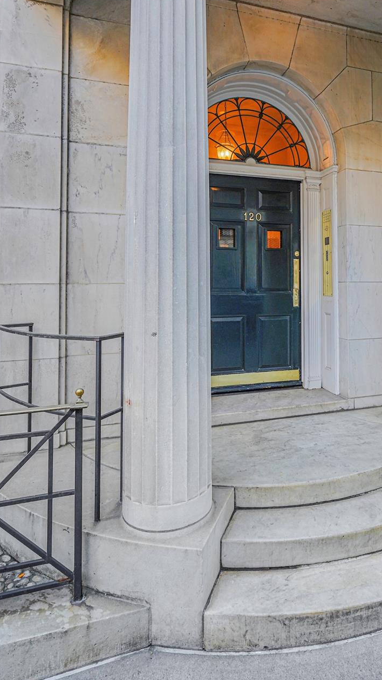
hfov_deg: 47.5
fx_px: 426
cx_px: 254
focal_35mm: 24
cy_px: 269
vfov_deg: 76.2
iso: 640
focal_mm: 18.5
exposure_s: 1/160
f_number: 4
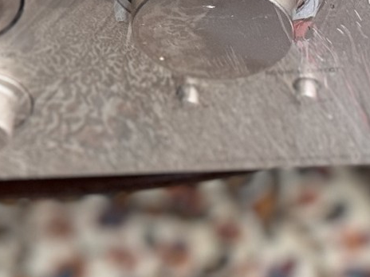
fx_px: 2266
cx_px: -234
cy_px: -158
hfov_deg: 9.0
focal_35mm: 212
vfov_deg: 6.9
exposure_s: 1/60
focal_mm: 6.76
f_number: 1.78
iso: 160
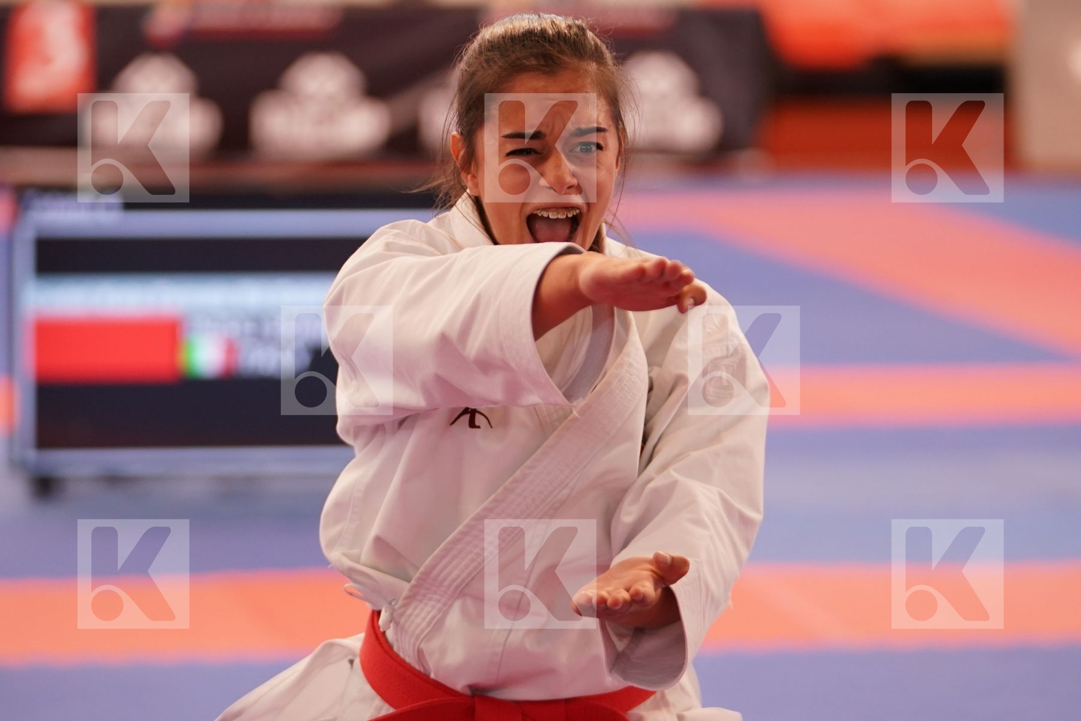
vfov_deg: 7.2
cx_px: 540
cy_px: 360
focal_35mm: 190
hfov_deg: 10.8
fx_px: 5705
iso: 1250
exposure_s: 1/500
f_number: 2.8
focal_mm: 127
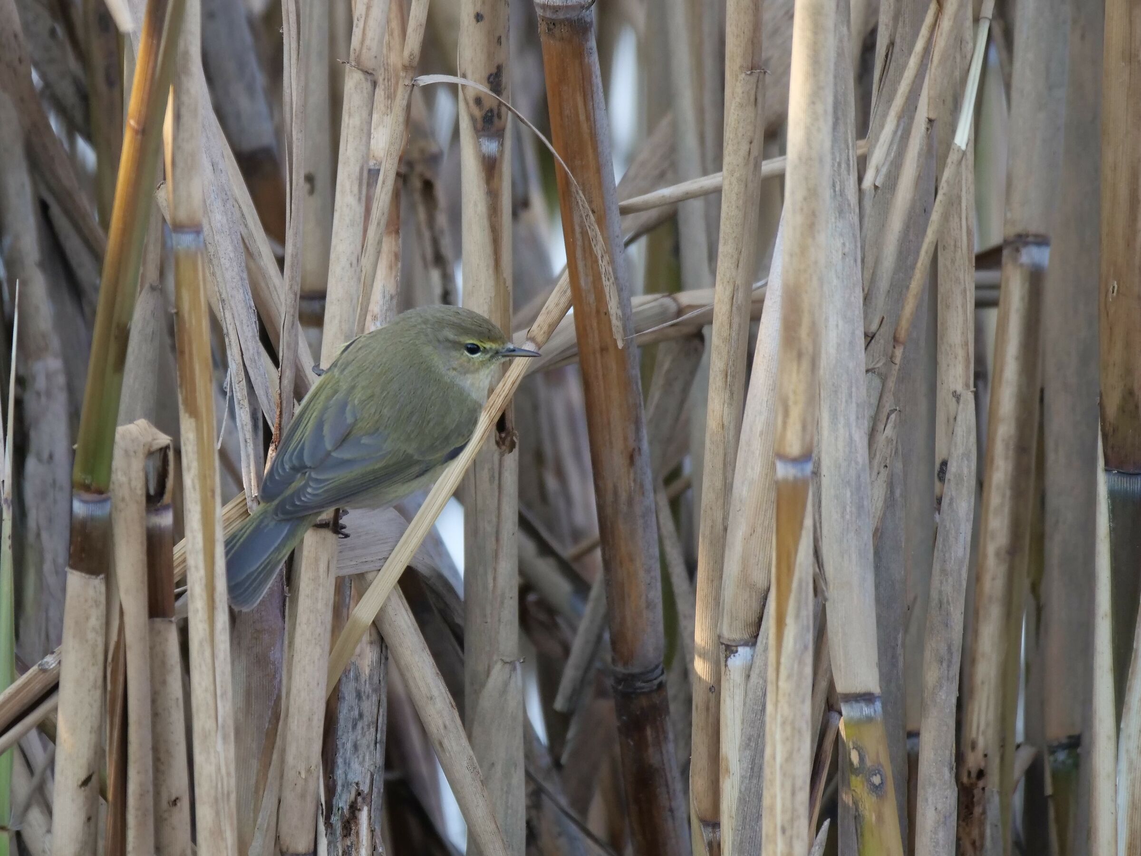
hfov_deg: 2.5
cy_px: 428
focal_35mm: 800
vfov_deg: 1.9
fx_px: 26369
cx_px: 570
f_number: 6.3
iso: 800
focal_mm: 400
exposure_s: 1/250
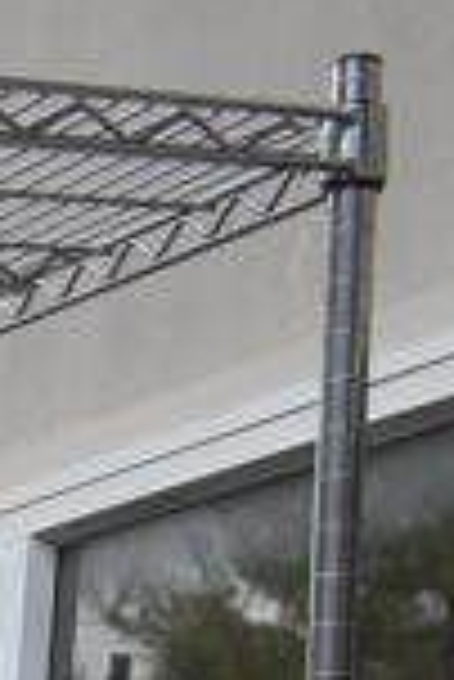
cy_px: 1673
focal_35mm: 163
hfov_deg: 7.6
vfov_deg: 10.6
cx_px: -796
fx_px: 3076
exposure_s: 1/250
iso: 200
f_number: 5.6
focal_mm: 18
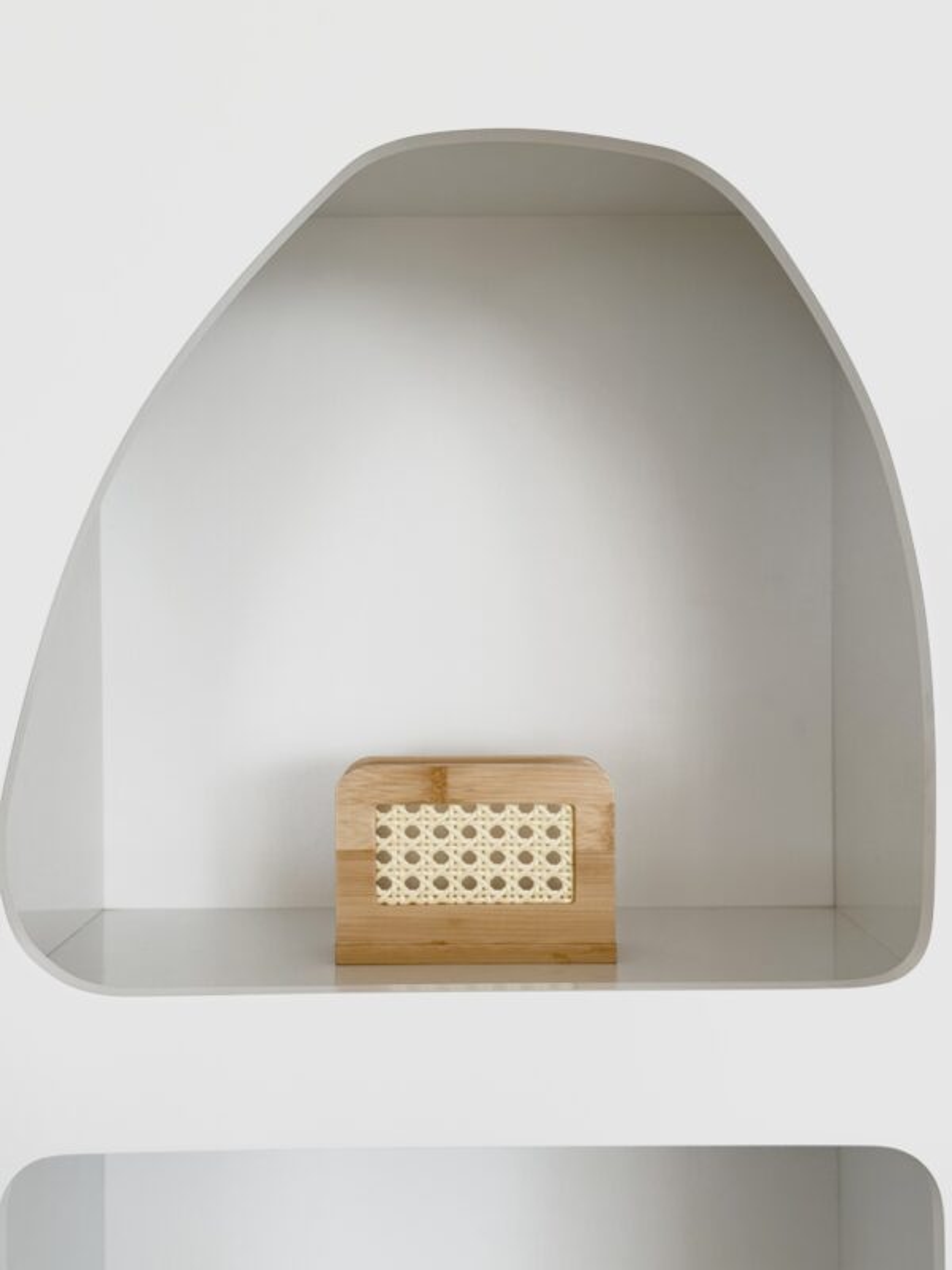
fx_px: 1760
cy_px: 635
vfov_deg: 39.7
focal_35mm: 48
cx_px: 476
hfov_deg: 30.3
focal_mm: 6.76
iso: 50
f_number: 1.78
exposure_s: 1/122
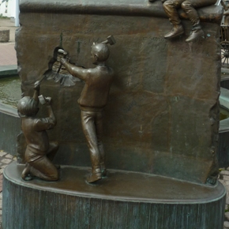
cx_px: 116
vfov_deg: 30.1
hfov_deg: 31.1
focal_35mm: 55
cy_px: 36
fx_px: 412
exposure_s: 1/400
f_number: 2.8
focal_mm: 5.5
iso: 80
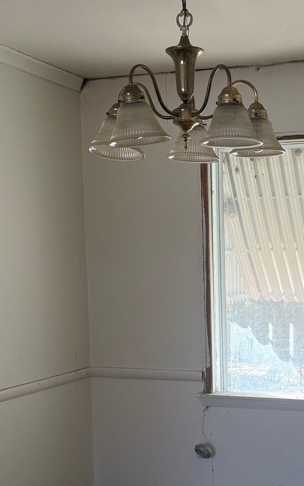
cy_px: 325
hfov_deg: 22.7
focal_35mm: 56
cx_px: 266
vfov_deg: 35.9
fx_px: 742
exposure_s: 1/236
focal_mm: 5.96
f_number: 1.6
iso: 80
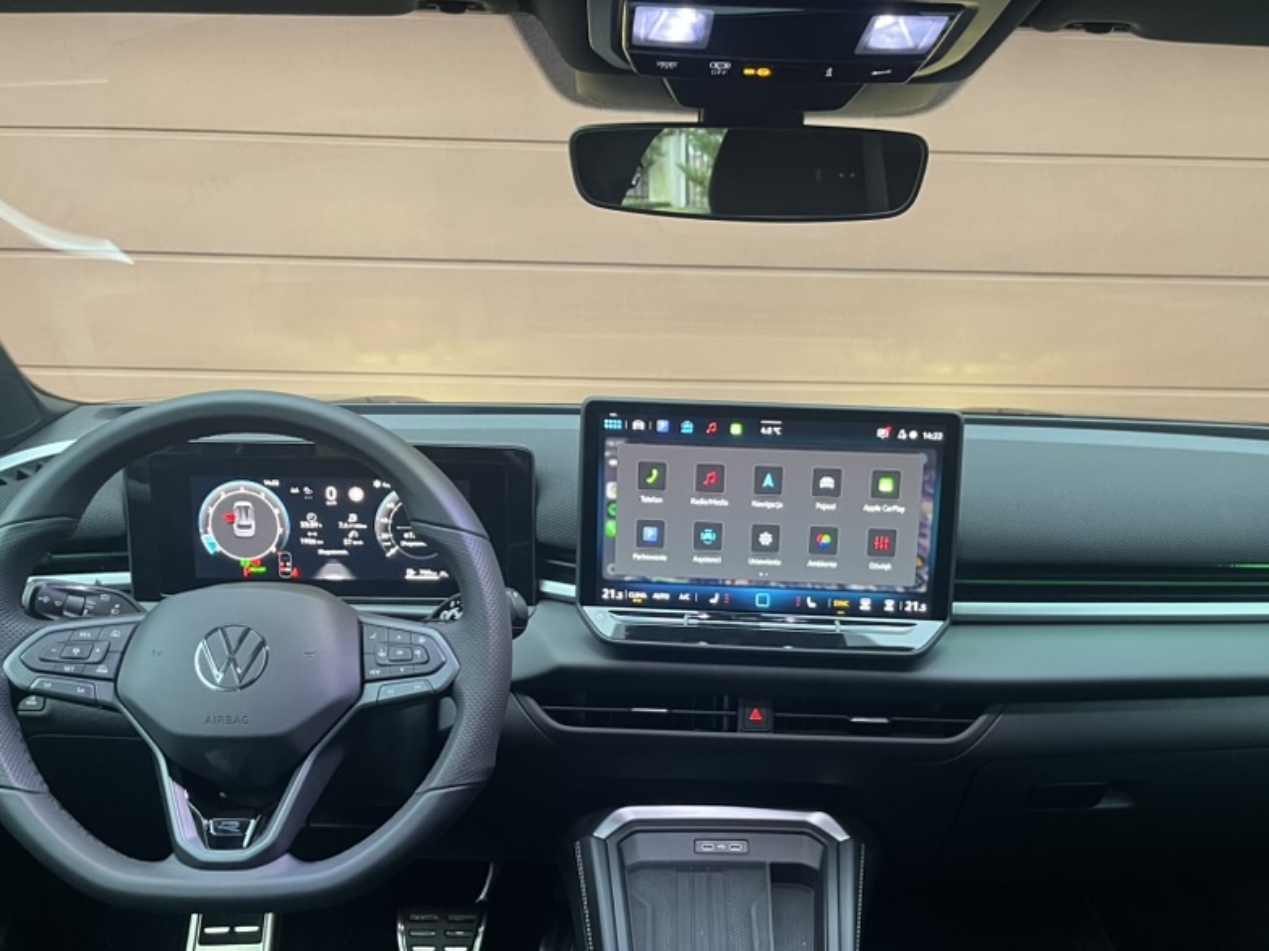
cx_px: 708
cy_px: 620
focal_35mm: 34
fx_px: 1246
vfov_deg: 41.3
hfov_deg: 53.8
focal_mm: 5.1
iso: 400
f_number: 1.6
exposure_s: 1/60
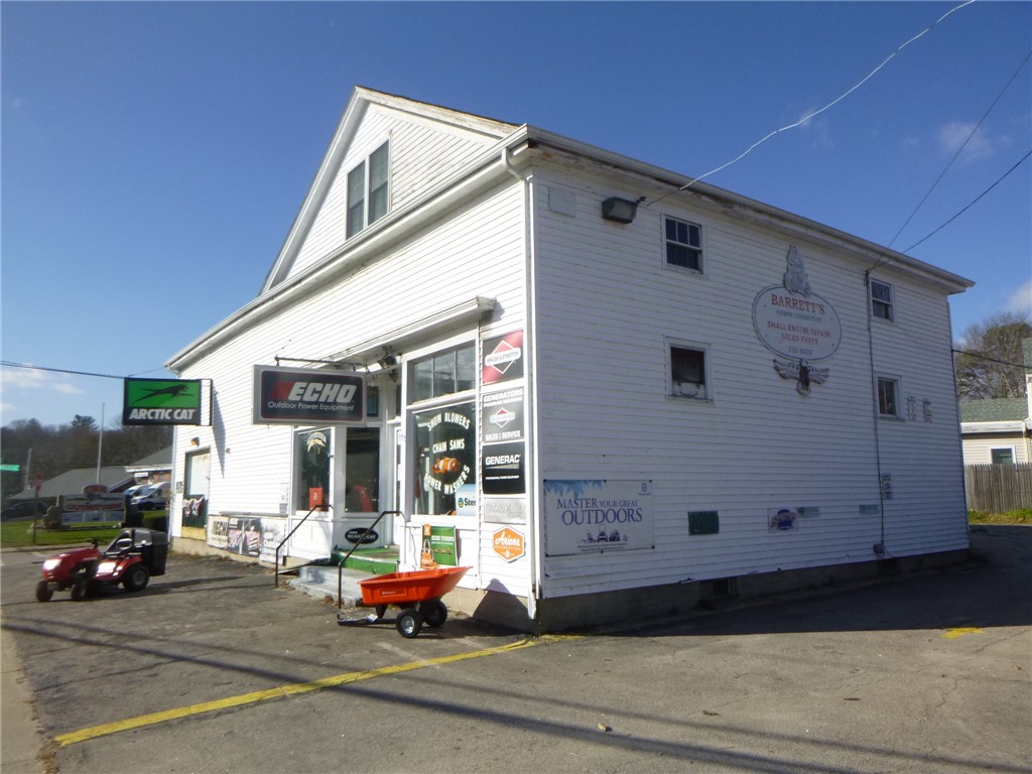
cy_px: 387
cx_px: 516
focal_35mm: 25
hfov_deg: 69.4
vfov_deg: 54.9
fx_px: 745
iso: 100
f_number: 3.9
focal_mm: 4.5
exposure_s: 1/800
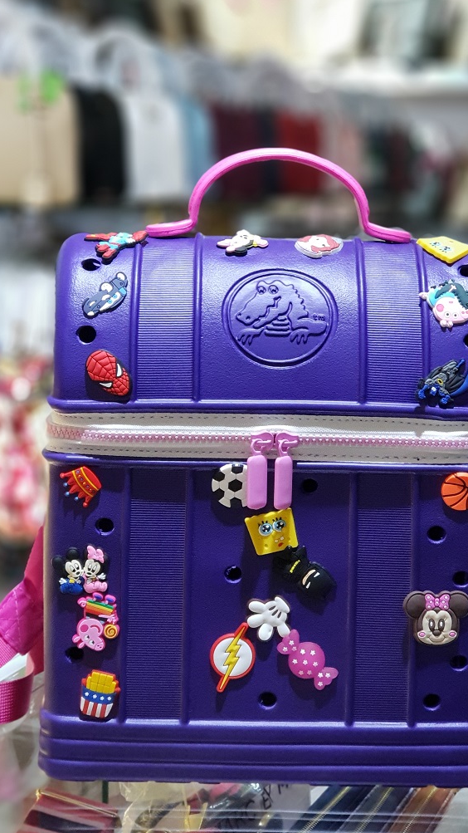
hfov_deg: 18.0
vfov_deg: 31.4
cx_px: 255
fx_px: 1478
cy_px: 408
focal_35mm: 67
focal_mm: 6
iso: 320
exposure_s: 1/30
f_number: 2.4
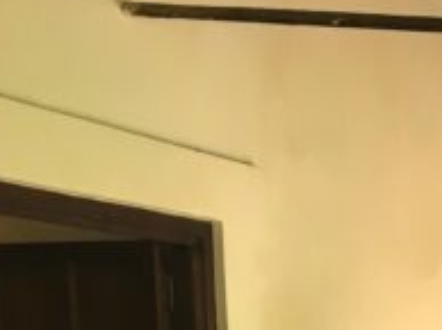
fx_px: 1467
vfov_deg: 11.7
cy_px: 621
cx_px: 811
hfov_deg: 14.8
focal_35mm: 115
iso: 32
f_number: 2.2
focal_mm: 4.15
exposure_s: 1/33
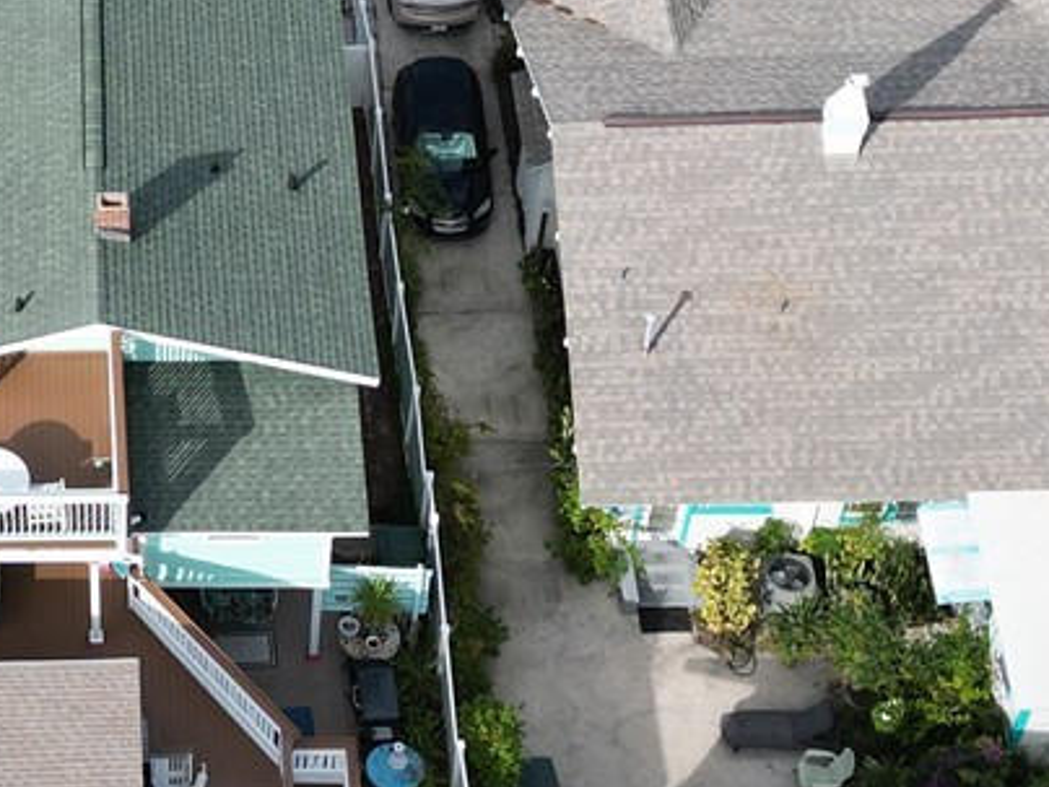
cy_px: 208
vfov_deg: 15.5
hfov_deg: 19.9
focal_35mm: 95
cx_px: -39
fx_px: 2879
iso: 140
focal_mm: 6.72
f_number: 1.7
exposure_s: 1/3000
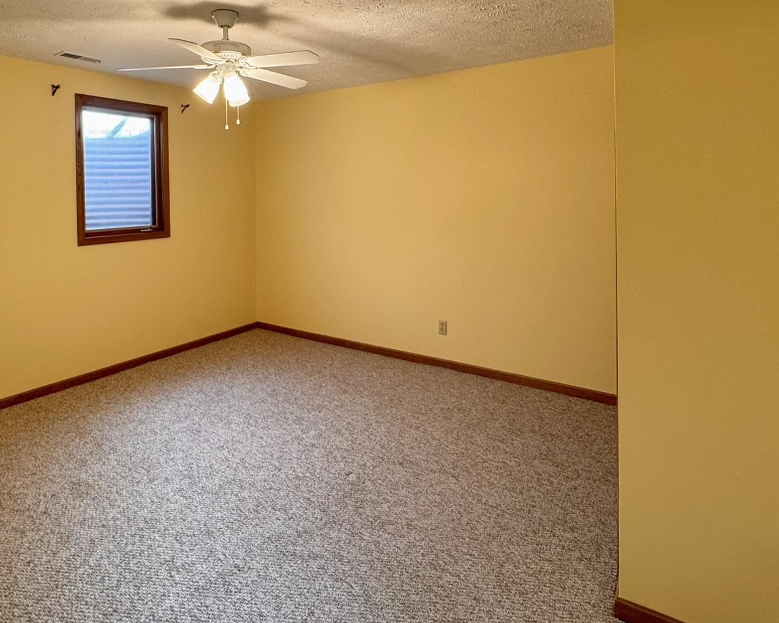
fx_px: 507
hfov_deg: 74.5
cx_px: 324
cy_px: 193
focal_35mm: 22
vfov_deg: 61.2
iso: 160
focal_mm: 2.22
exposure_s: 1/60
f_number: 2.2
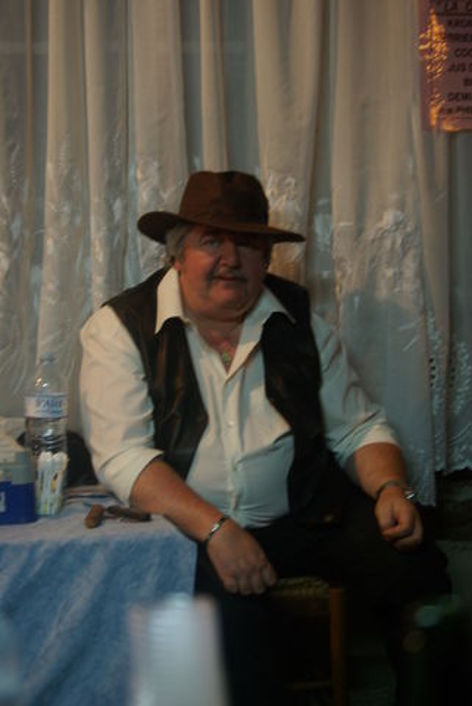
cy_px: 353
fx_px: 2002
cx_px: 236
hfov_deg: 13.4
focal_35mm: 102
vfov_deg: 20.0
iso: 400
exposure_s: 1/8
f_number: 4.5
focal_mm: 68
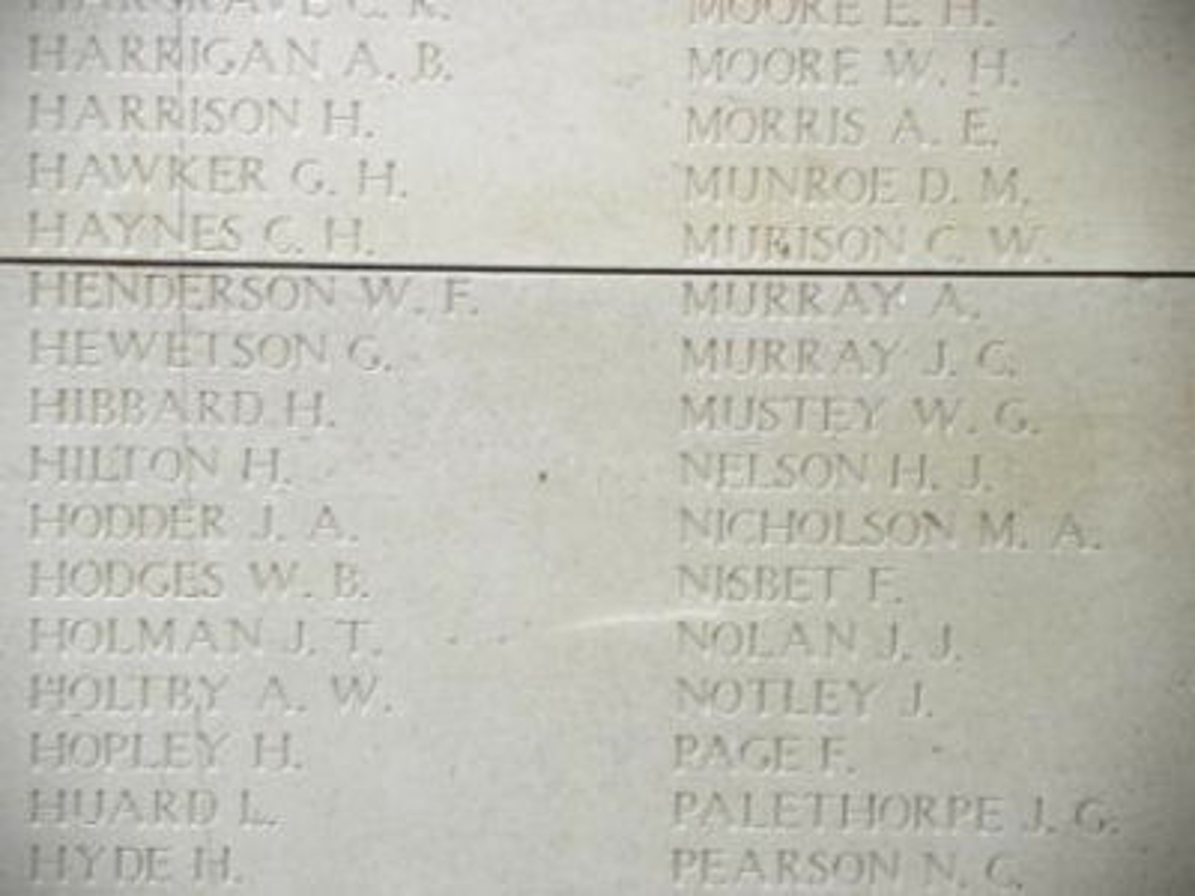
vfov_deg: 5.1
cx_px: 598
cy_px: 448
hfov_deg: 6.8
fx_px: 10046
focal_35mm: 291
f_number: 4.5
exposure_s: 1/73
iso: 156
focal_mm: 51.8
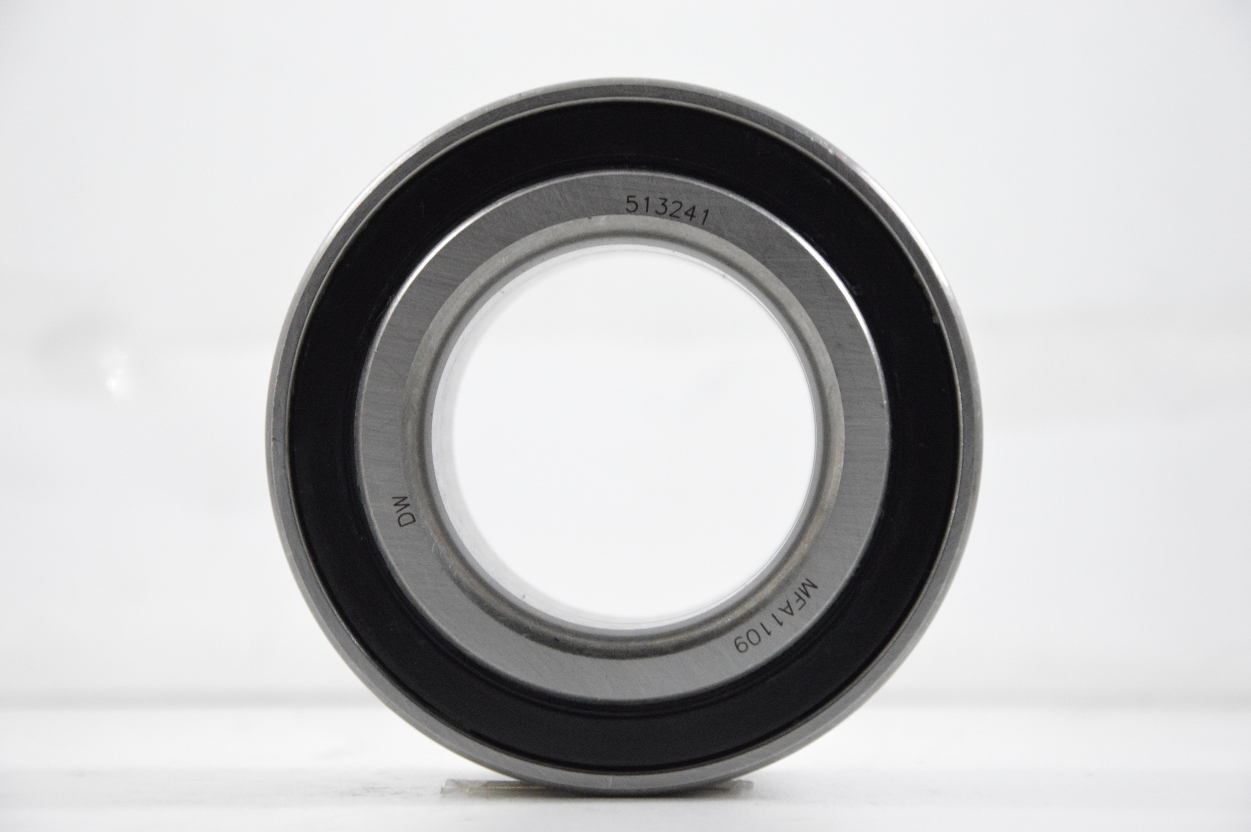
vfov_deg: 8.7
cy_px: 416
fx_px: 5468
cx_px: 626
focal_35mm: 158
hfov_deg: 13.1
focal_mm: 105
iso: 3200
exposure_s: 1/100
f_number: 7.1
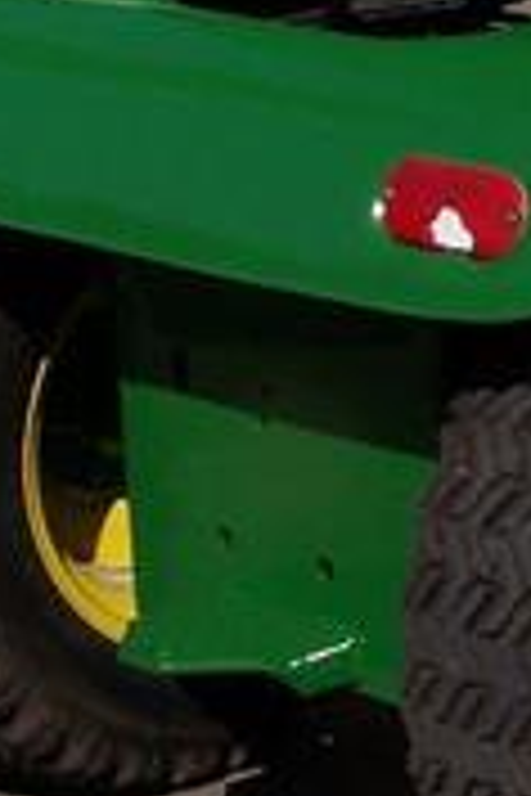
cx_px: 801
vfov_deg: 13.3
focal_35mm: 154
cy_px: 229
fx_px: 3407
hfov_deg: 8.7
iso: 80
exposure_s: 1/1000
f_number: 5.6
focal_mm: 6.3
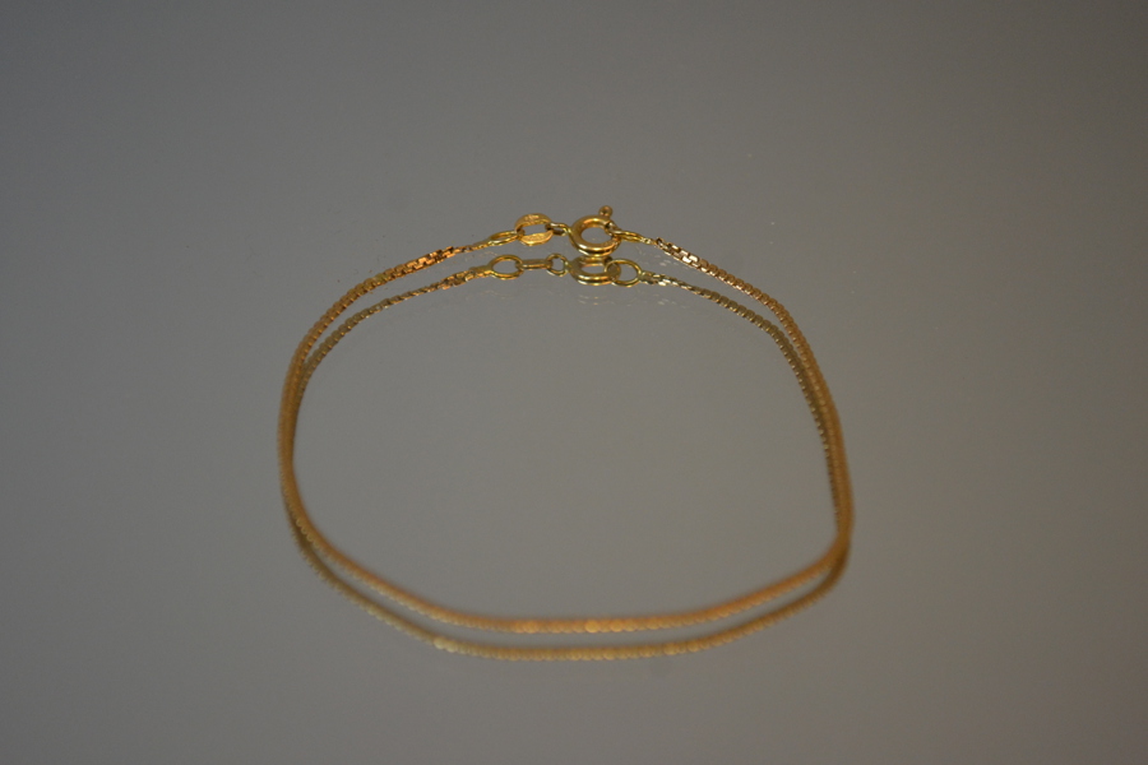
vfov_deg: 16.6
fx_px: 2631
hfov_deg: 24.6
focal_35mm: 82
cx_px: 574
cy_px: 382
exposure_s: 1/60
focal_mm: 55
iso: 900
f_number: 5.6
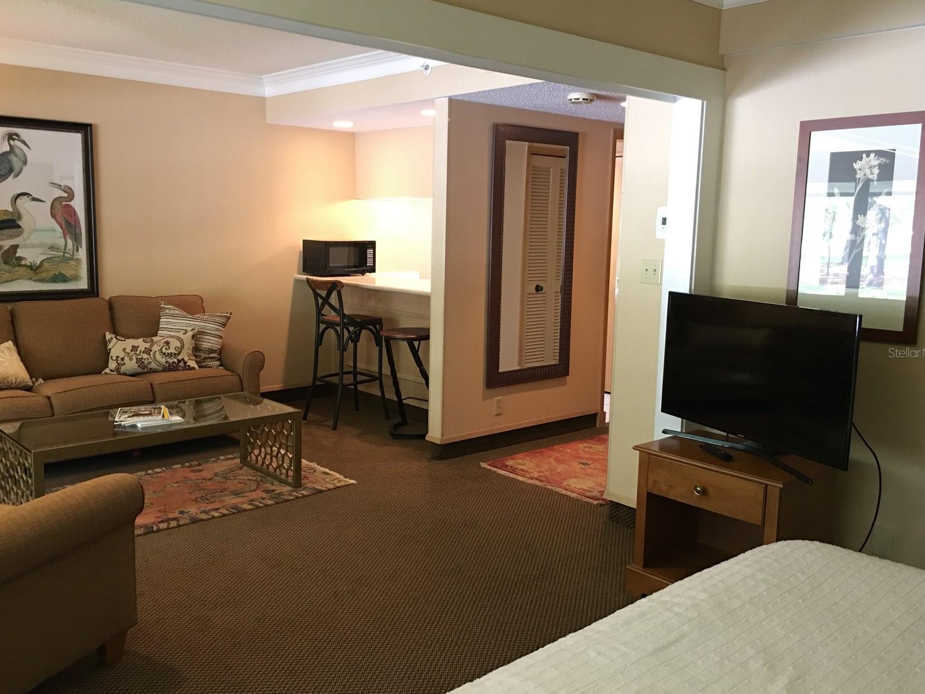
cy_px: 352
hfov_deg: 58.3
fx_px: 828
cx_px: 452
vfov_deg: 45.4
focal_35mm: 31
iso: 80
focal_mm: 4.15
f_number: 2.2
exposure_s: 1/15
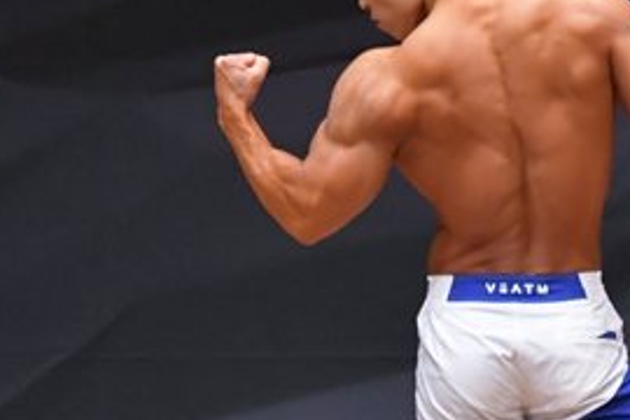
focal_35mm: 818
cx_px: 500
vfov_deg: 1.7
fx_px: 14314
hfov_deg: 2.5
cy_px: 331
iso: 6400
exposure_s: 1/400
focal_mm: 190
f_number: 5.6
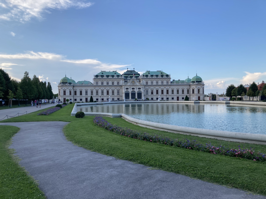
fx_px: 215
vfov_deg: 49.7
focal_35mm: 28
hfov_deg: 63.4
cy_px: 100
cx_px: 133
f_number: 1.8
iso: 20
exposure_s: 1/838
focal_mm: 3.99
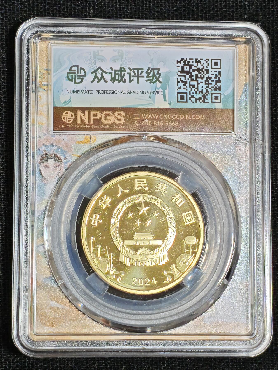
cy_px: 185
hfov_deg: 13.7
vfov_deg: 18.2
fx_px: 1156
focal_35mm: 108
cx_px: 139
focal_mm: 4.94
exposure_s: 1/1910
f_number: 1.5
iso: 50
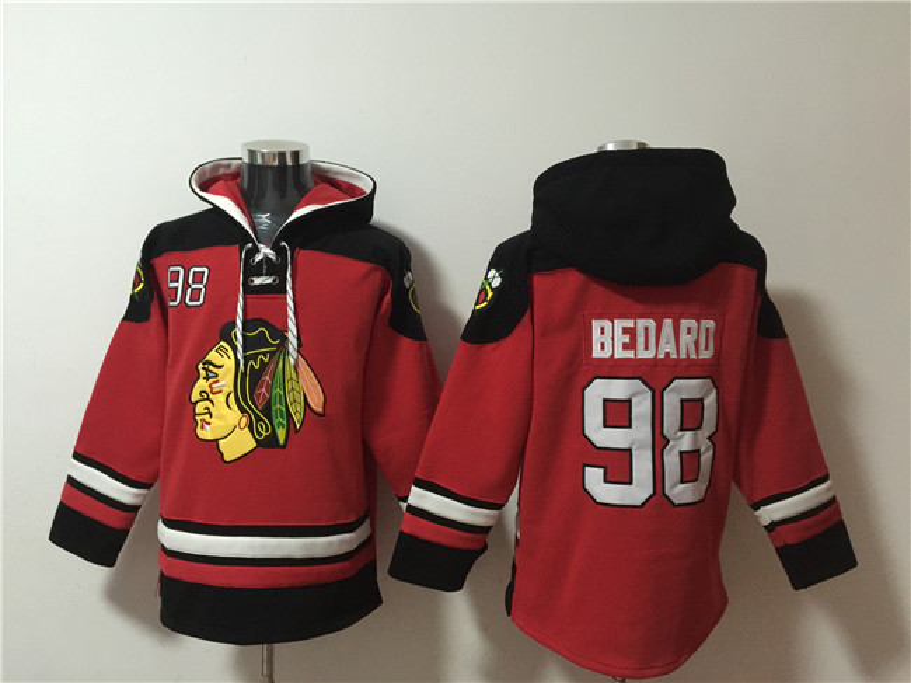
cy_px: 342
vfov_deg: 48.2
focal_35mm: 29
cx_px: 456
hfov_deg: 61.7
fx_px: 763
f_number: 2.2
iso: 200
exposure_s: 1/8
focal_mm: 4.15
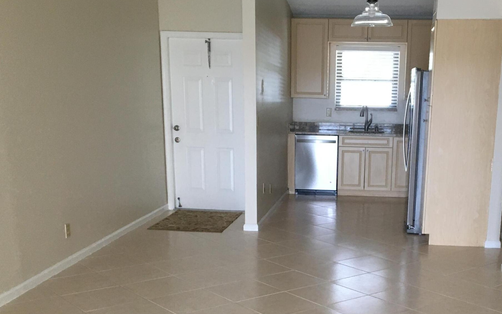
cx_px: 329
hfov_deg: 40.6
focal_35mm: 49
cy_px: 257
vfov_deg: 25.8
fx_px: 670
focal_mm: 4.15
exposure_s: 1/30
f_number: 2.2
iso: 40
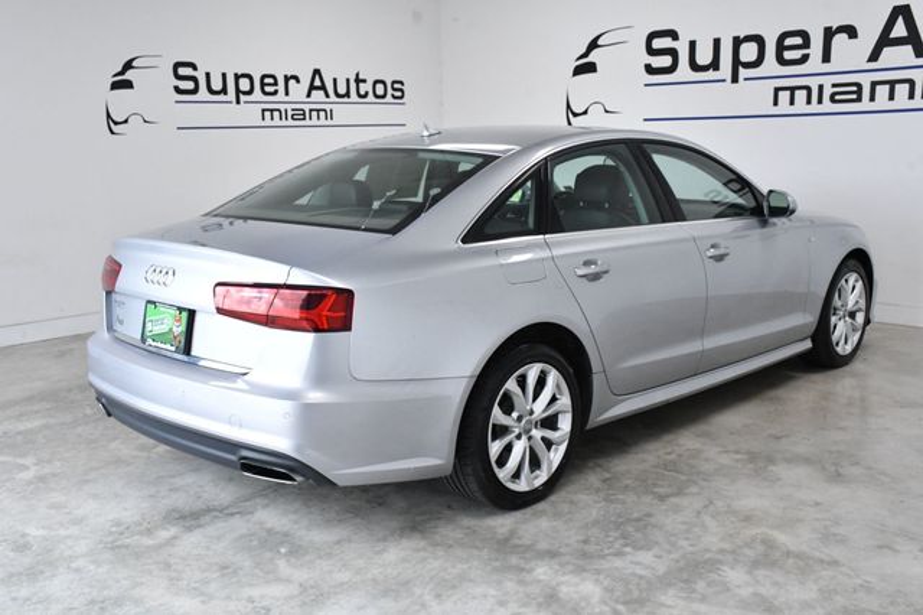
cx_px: 462
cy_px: 308
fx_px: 922
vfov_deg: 36.8
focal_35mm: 36
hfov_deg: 53.2
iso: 2500
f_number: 10
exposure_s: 1/400
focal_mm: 24
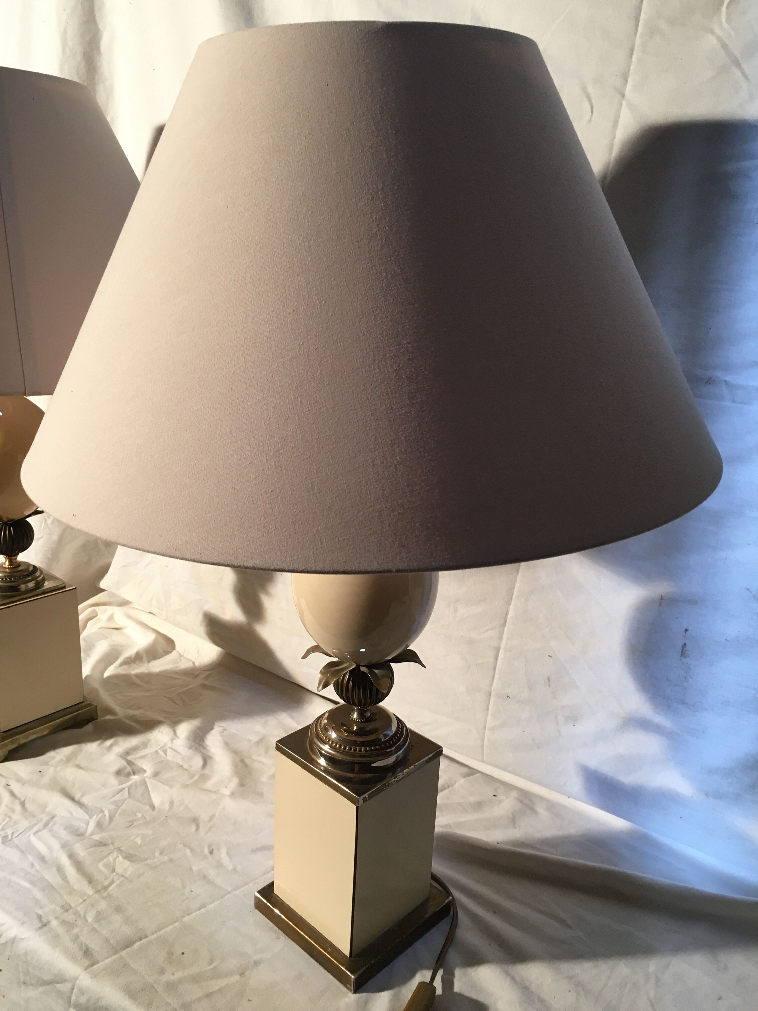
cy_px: 506
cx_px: 379
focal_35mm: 29
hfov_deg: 48.2
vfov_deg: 61.7
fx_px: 847
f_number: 2.2
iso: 50
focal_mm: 4.15
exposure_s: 1/33
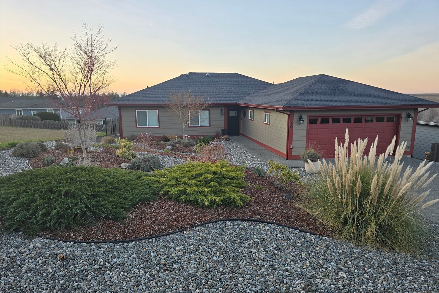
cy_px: 154
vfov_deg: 53.1
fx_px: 293
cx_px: 220
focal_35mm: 24
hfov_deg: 73.7
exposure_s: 1/180
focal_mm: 6.3
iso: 32
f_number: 1.7
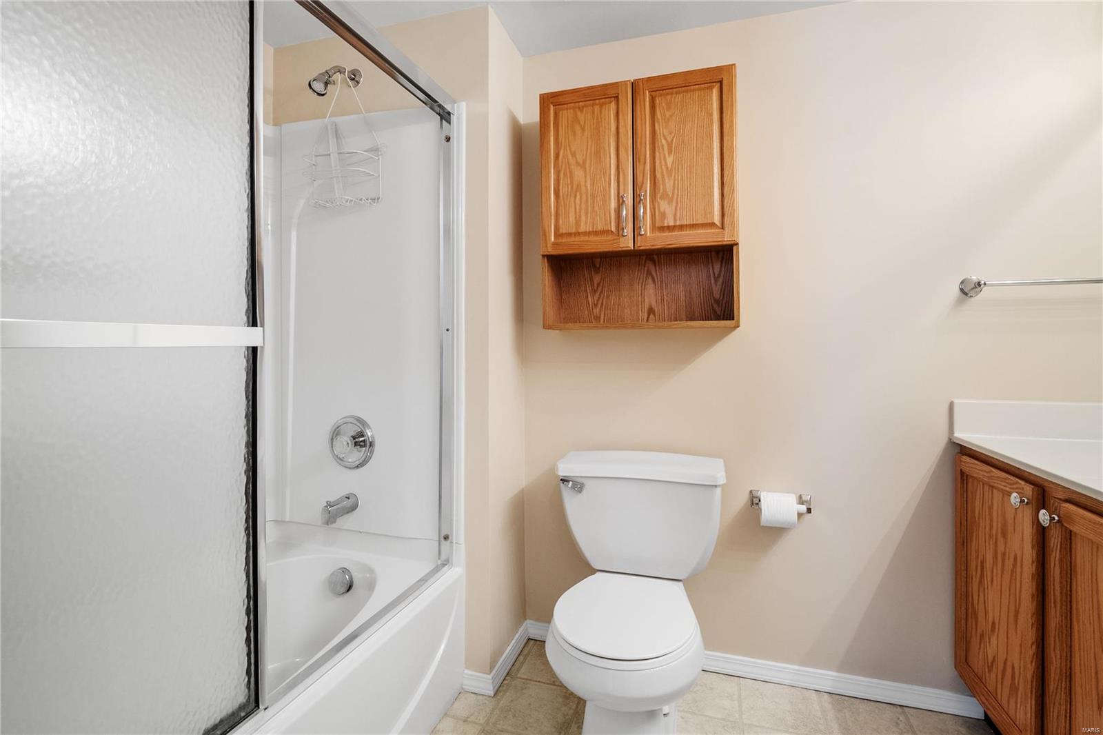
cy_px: 368
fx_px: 490
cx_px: 552
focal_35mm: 16
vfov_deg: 73.7
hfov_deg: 96.7
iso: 400
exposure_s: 1/15
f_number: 6.3
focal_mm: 8
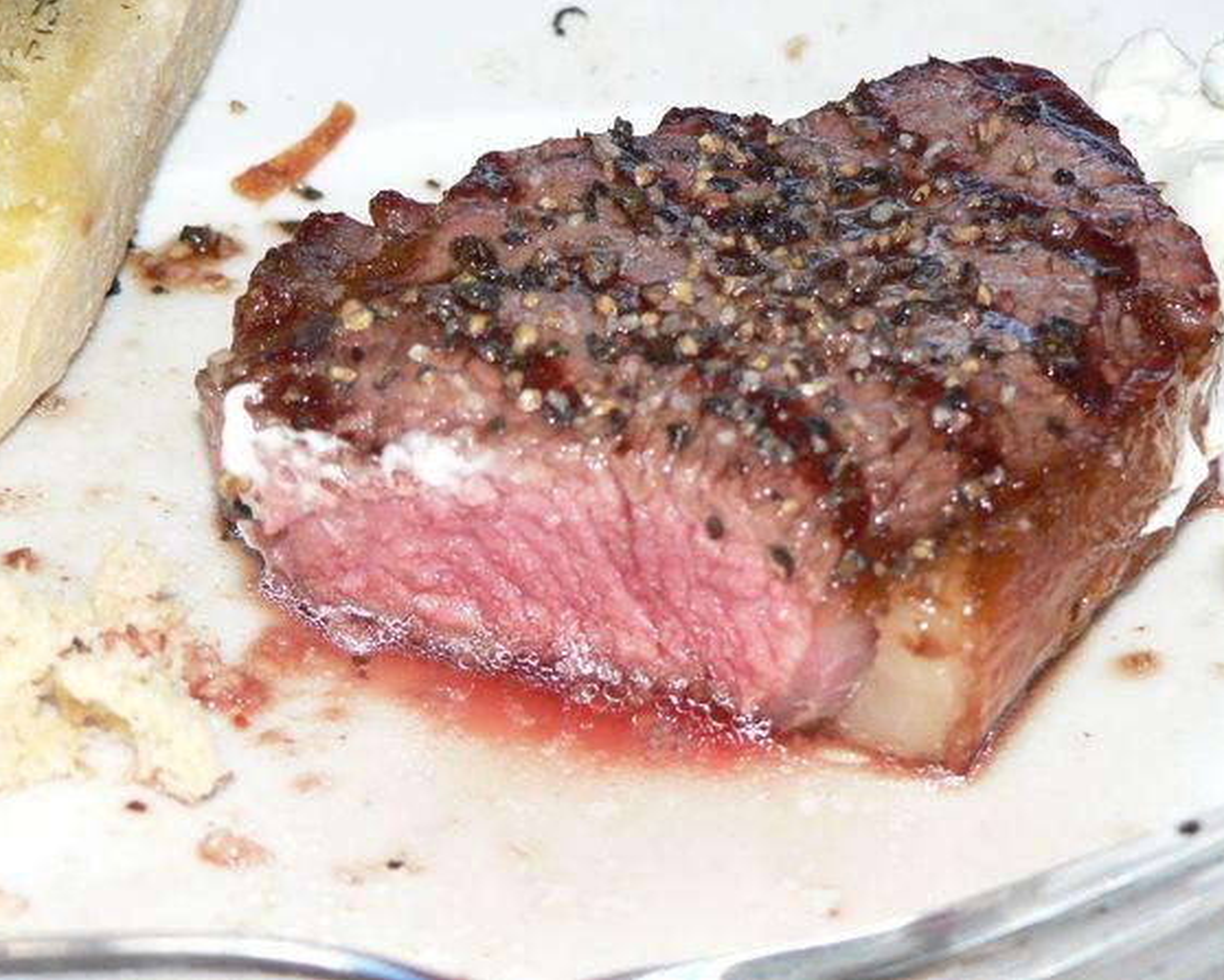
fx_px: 3878
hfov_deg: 17.9
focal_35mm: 107
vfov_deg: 14.4
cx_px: 638
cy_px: 489
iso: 100
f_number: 3.2
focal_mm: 16.9
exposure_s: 1/60
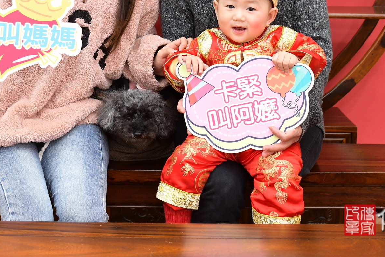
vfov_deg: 18.7
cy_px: 2
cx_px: 185
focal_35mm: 71
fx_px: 759
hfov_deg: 28.4
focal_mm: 35
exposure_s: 1/200
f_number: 4.5
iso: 800
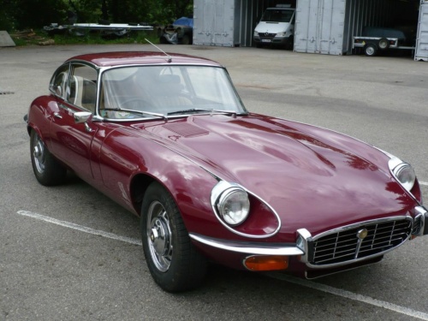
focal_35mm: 50
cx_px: 214
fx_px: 618
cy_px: 160
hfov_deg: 38.2
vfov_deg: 29.1
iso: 100
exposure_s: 1/320
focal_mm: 8.3
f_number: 3.4
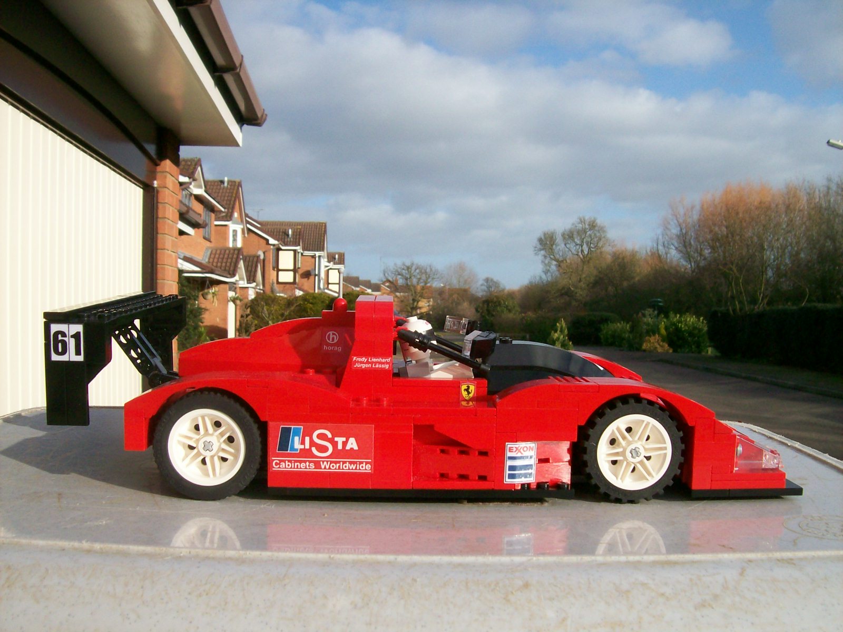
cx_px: 422
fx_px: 877
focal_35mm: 36
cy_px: 316
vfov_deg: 39.7
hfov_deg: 51.4
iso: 80
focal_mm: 6
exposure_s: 1/559
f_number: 4.8
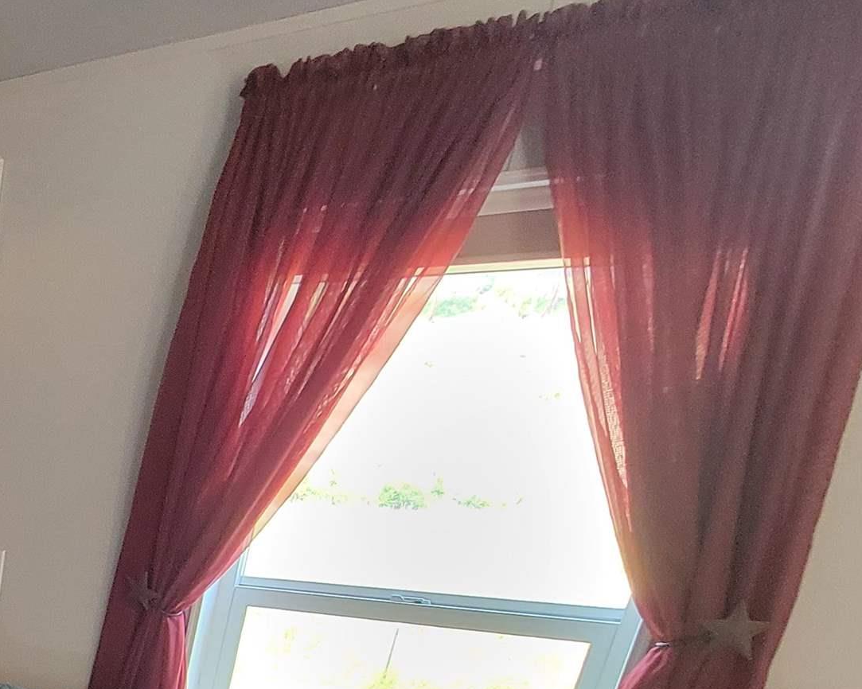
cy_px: 864
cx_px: -270
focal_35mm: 36
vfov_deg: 32.5
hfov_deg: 34.6
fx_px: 918
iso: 400
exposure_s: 1/60
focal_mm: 2.2
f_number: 2.2
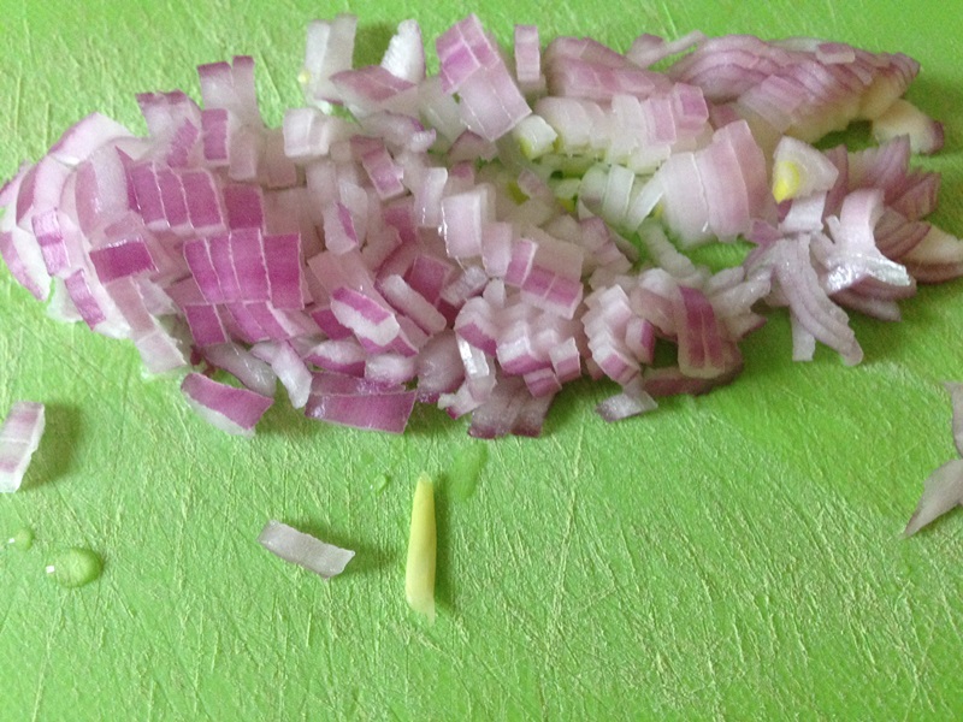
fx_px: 918
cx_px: 482
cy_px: 361
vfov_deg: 42.9
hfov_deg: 55.4
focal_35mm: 33
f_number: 2.4
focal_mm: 4.12
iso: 320
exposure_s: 1/20
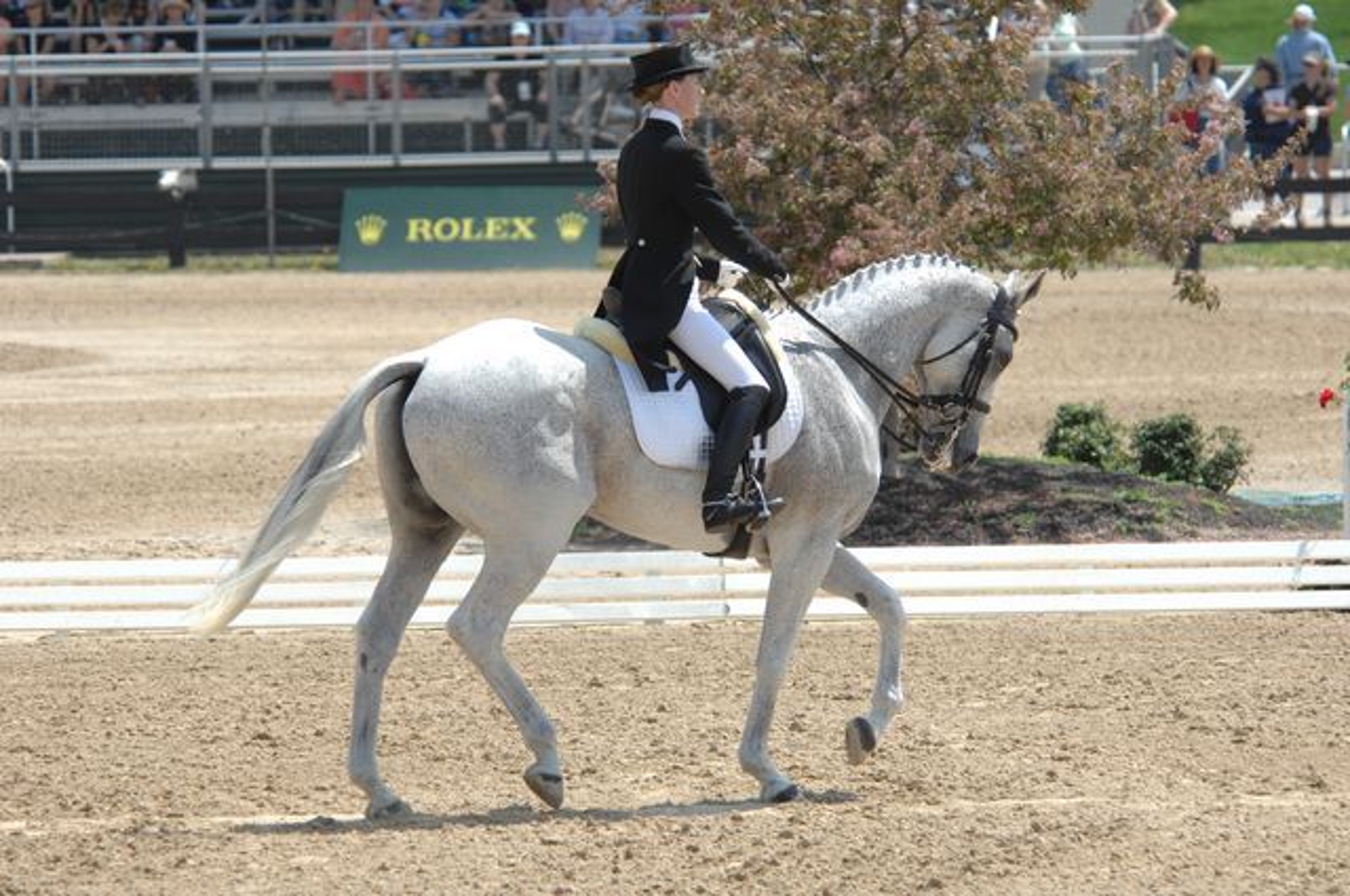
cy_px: 448
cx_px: 675
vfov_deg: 4.7
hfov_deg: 7.1
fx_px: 10955
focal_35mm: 292
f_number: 5.6
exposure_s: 1/800
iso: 200
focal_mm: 195
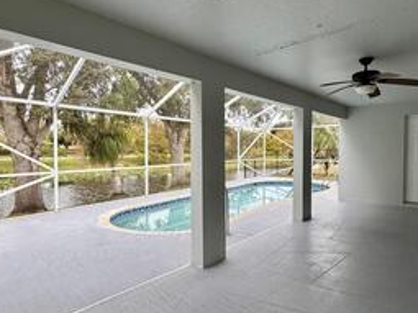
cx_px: 228
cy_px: 157
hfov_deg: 76.2
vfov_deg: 61.0
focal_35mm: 22
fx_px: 266
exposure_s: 1/208
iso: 40
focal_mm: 2.22
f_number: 2.2
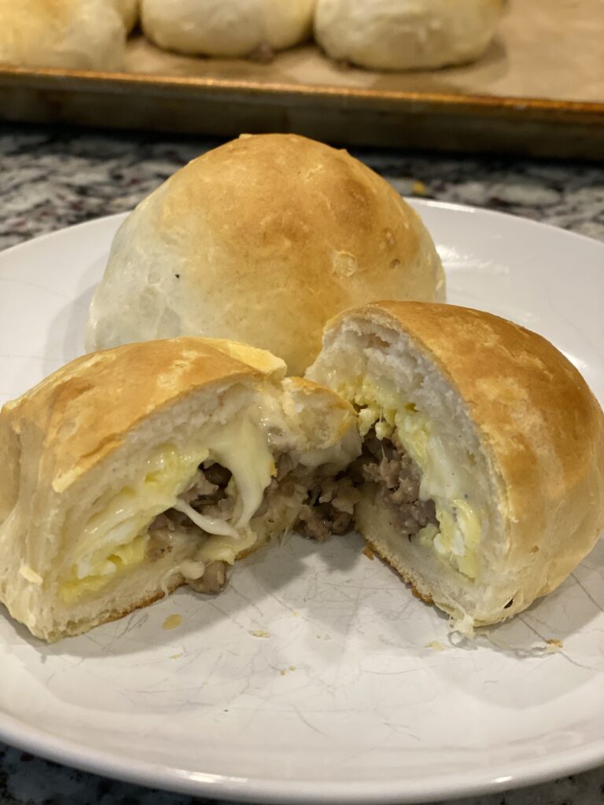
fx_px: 1210
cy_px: 402
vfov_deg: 36.8
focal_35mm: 52
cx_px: 302
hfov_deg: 28.0
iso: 200
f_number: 2
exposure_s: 1/120
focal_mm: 6
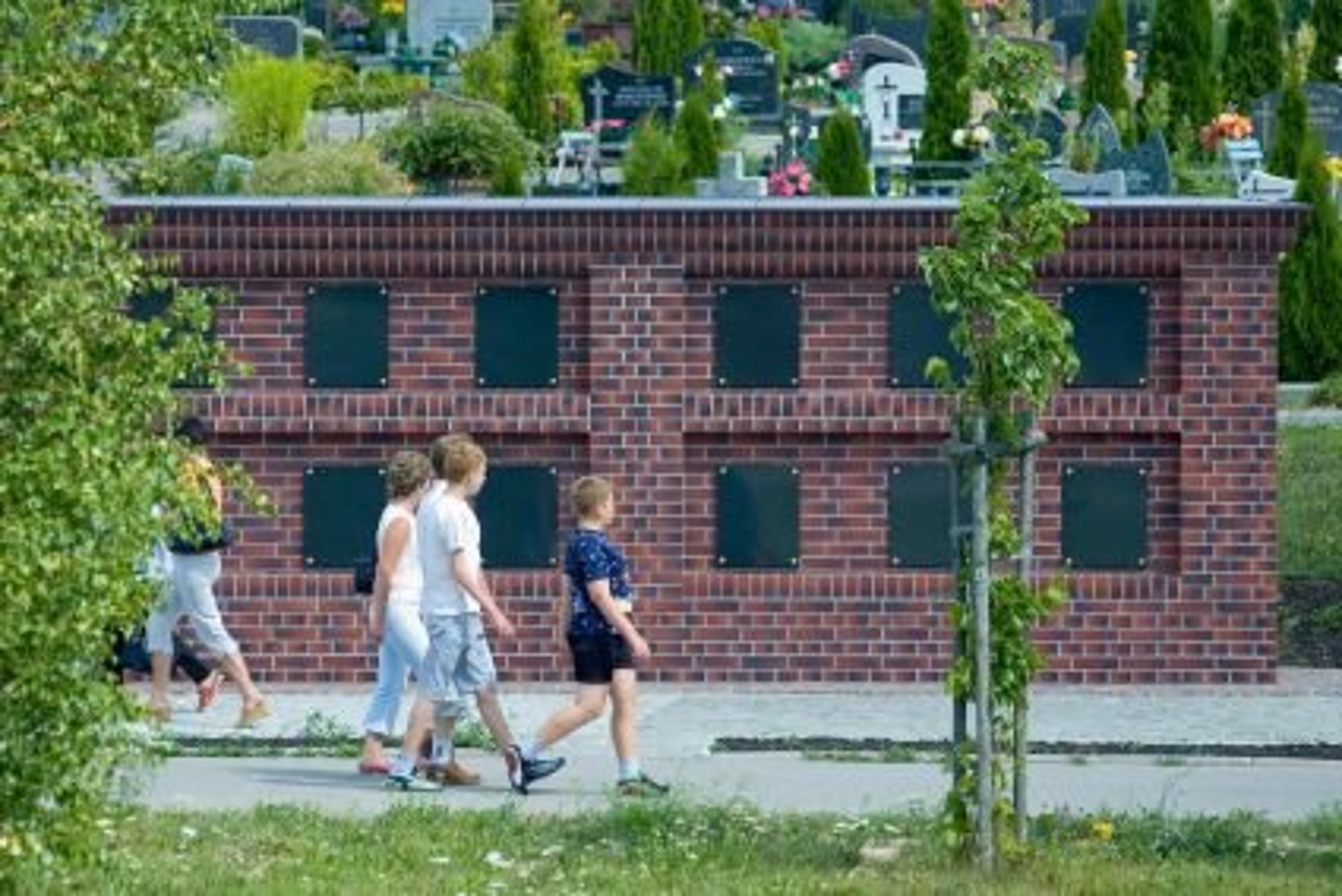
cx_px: 671
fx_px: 8393
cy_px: 448
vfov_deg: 6.1
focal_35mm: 225
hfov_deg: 9.1
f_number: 5.6
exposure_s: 1/500
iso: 200
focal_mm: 150
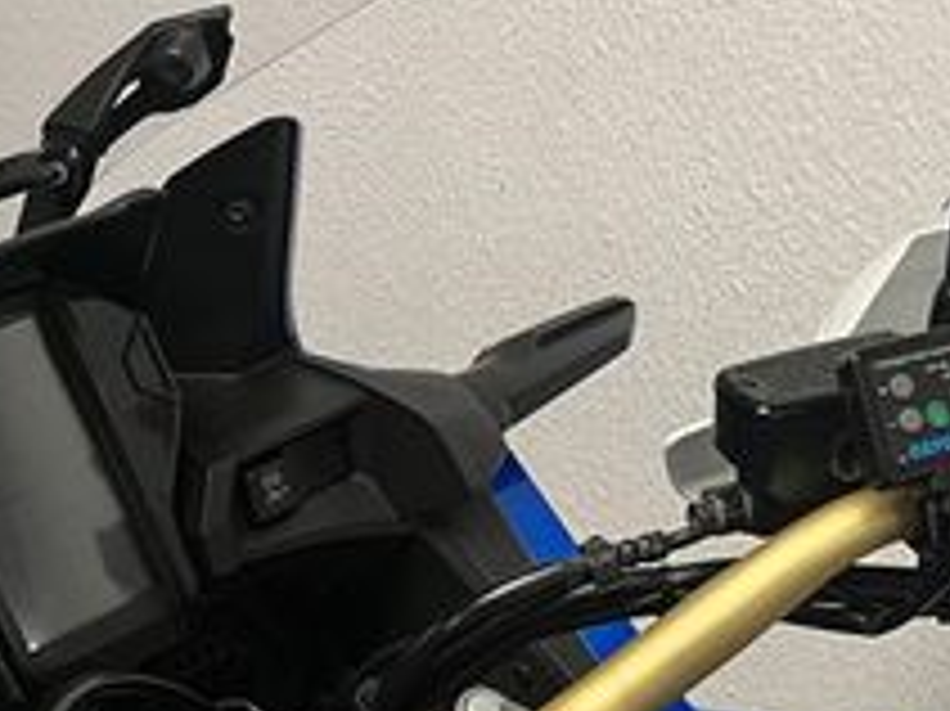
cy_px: 1062
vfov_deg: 16.9
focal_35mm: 79
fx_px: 2167
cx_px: 608
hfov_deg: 24.6
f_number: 1.6
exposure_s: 1/50
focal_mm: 5.1
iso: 80
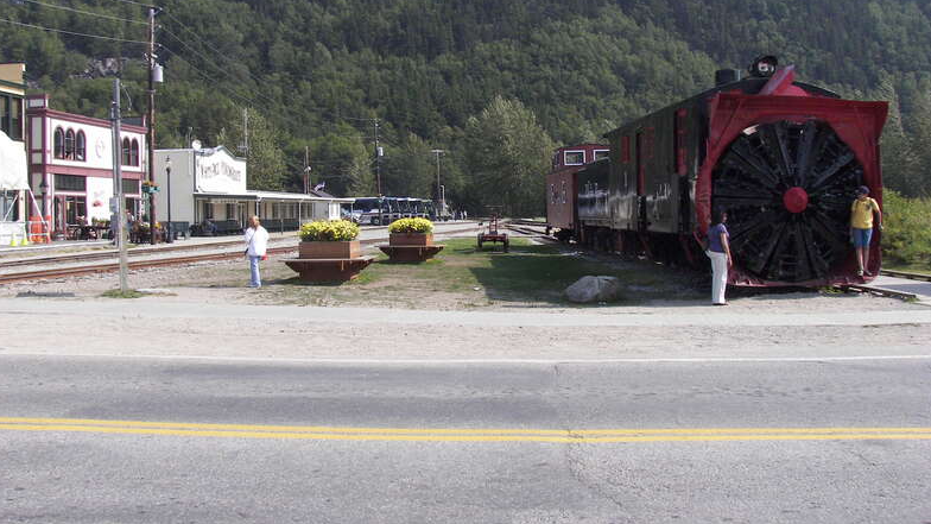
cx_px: 464
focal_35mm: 40
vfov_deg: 29.6
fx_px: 987
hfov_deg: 50.5
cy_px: 198
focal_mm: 6
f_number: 5.6
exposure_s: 1/500
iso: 125
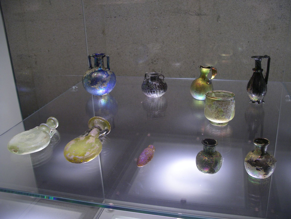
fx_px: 311
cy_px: 110
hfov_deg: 50.1
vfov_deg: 38.7
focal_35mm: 37
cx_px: 146
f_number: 2.8
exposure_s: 1/15
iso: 200
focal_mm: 7.8
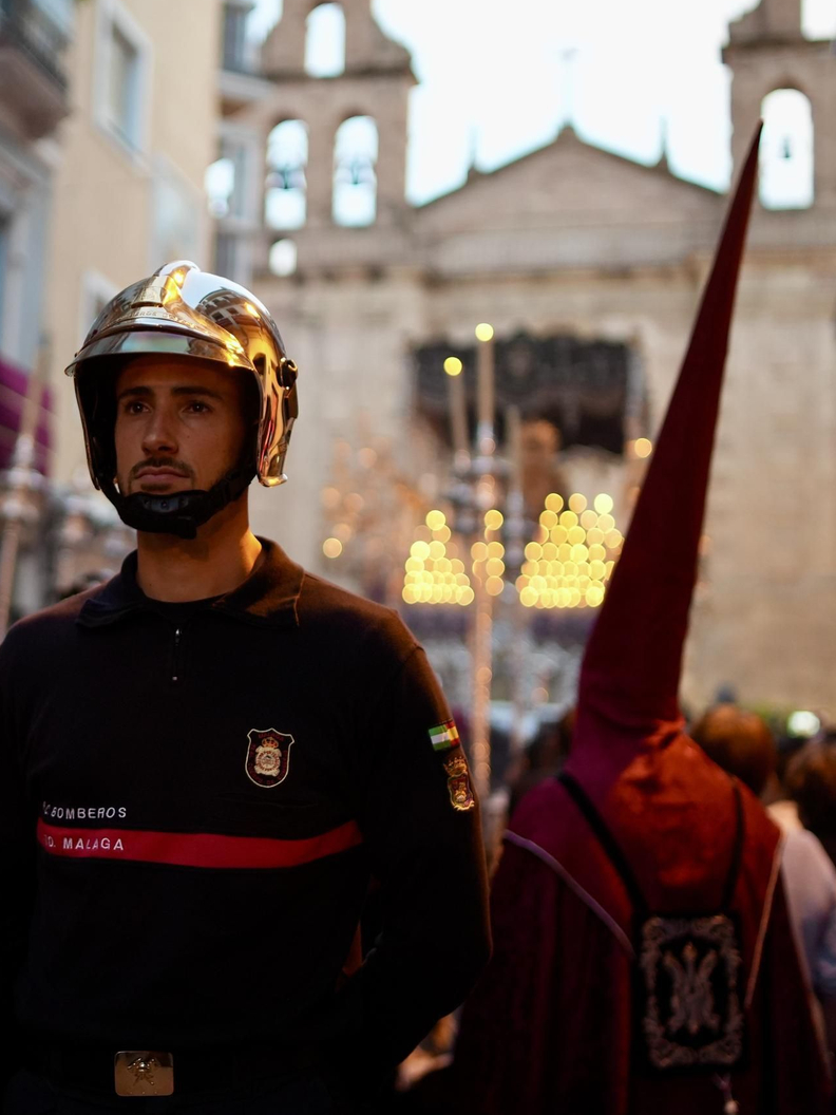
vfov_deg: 37.5
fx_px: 1642
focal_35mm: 51
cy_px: 553
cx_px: 145
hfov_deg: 27.9
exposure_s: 1/200
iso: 1000
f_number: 1.4
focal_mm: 35
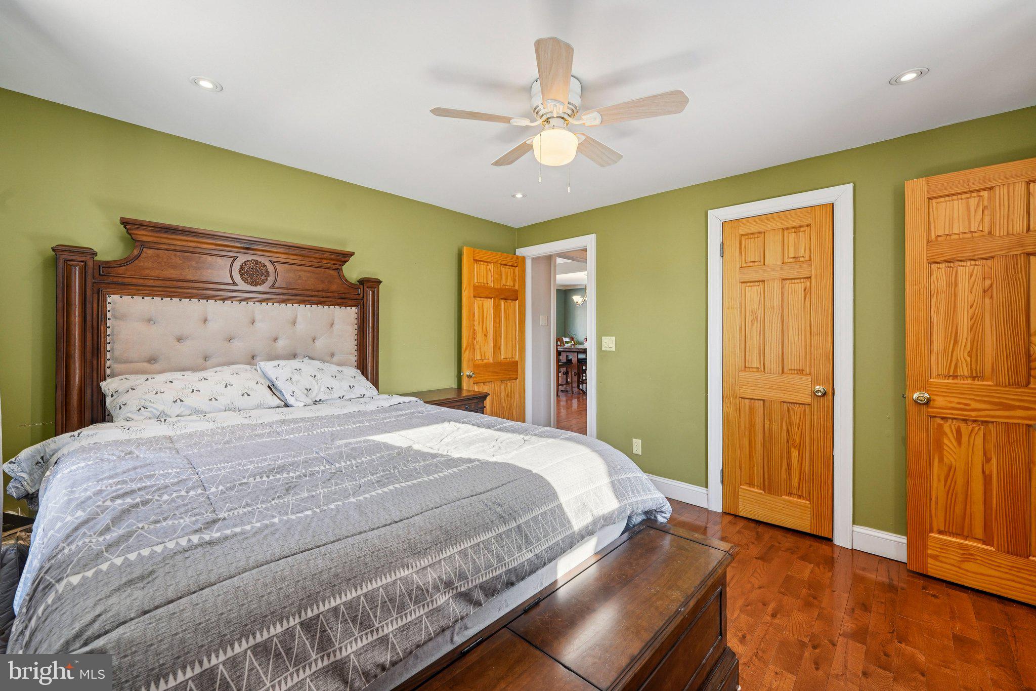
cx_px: 518
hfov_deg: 104.3
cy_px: 346
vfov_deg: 81.2
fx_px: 403
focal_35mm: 14
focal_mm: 14
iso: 500
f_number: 8
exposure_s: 1/50
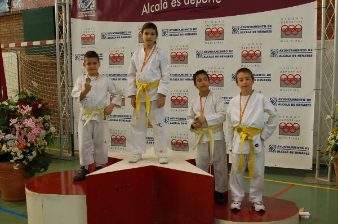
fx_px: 394
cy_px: 112
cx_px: 169
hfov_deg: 46.5
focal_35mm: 42
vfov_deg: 31.8
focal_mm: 28
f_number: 4
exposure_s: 1/50
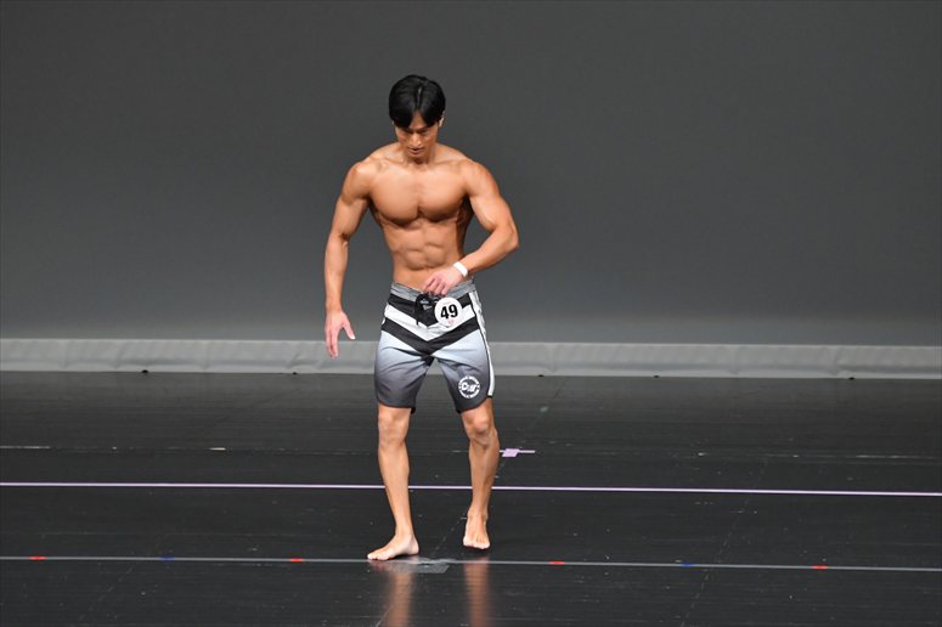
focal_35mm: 315
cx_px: 471
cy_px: 314
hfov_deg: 6.5
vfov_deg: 4.4
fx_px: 8239
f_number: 5.6
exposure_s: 1/400
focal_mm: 210
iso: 4000
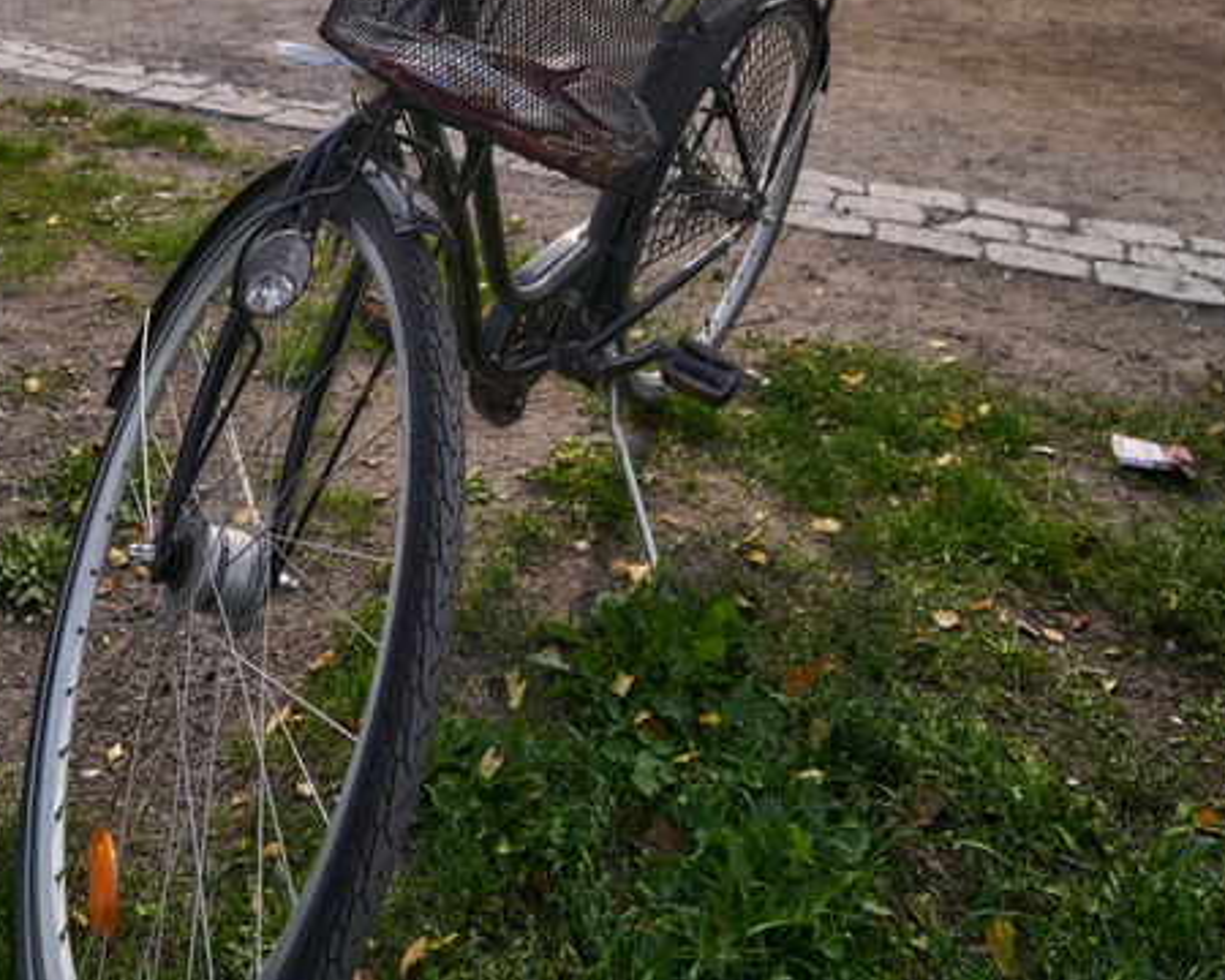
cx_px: 438
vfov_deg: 37.3
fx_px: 1160
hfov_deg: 54.8
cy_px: -131
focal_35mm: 32
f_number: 2.8
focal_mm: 16
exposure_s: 1/2500
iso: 100
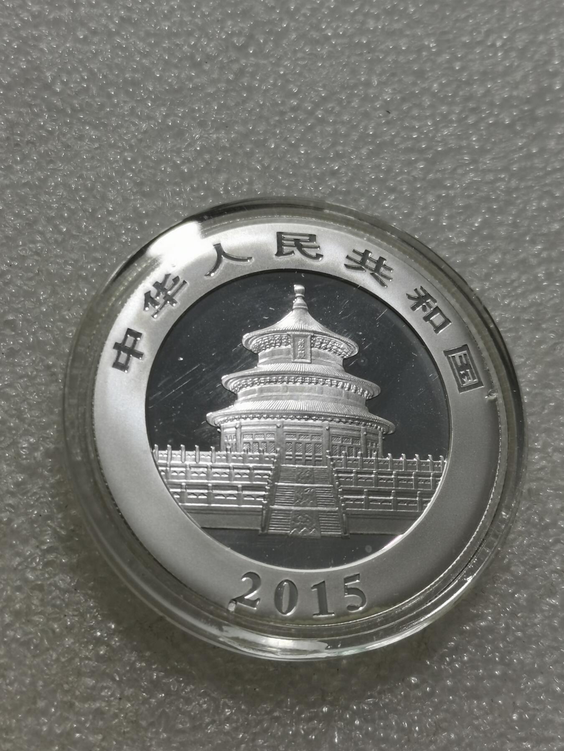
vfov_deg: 30.3
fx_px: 1390
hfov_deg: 22.9
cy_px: 376
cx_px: 282
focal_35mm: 64
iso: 50
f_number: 1.8
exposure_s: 1/197
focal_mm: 5.58
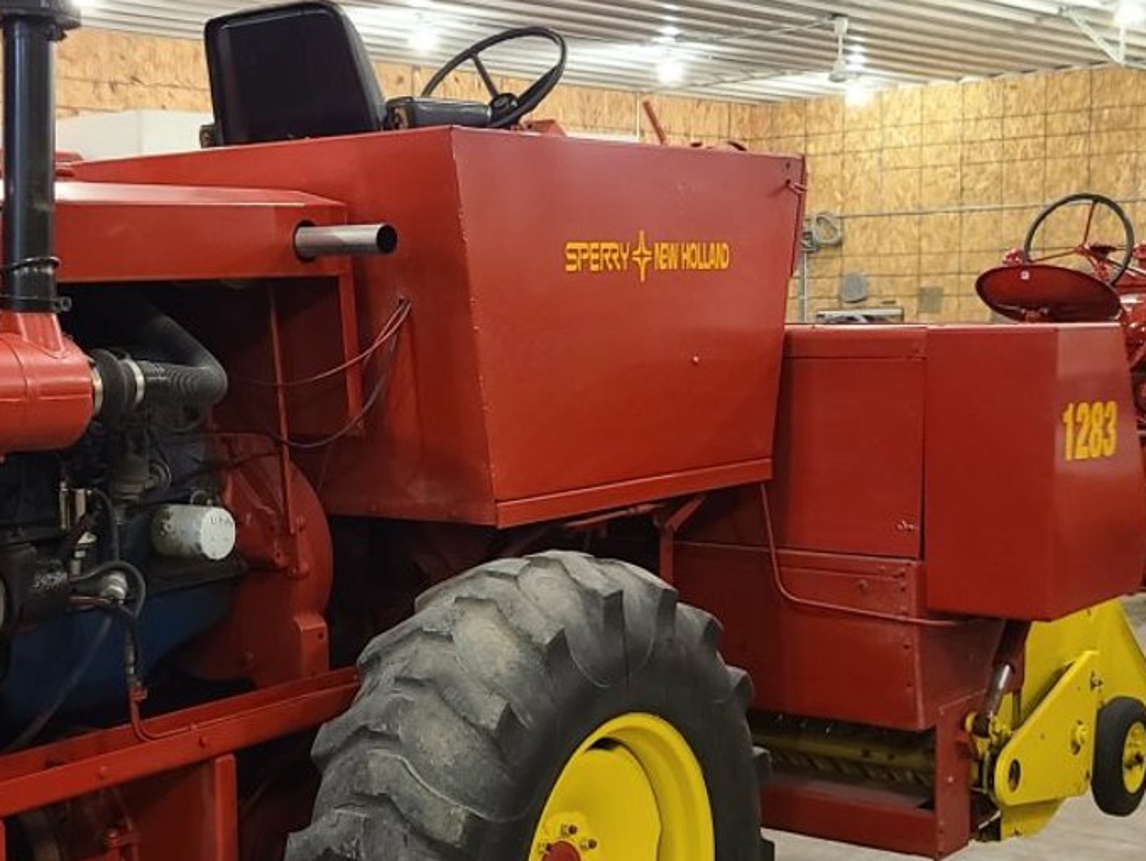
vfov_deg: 25.2
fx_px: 1921
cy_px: 510
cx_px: 356
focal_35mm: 58
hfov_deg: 32.9
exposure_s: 1/39
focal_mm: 5.4
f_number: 1.8
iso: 500
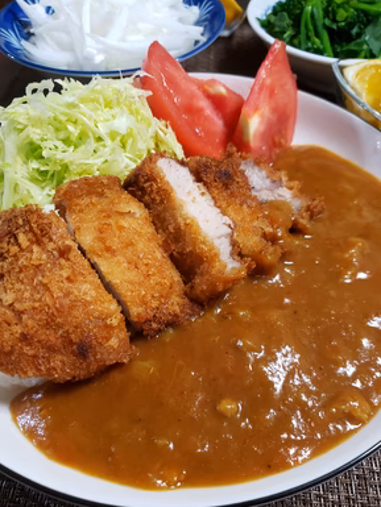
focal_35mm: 27
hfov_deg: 51.4
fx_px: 396
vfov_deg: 65.3
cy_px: 259
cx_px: 196
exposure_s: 1/50
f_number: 1.5
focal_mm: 4.3
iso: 320
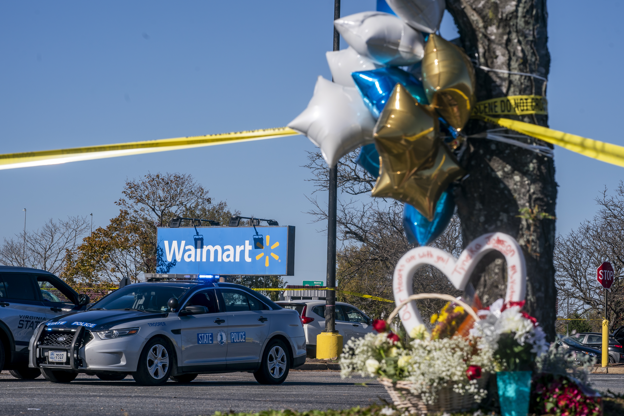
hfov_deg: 15.2
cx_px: 312
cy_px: 208
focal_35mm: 135
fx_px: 2340
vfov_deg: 10.2
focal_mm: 135
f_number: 11
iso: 250
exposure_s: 1/640
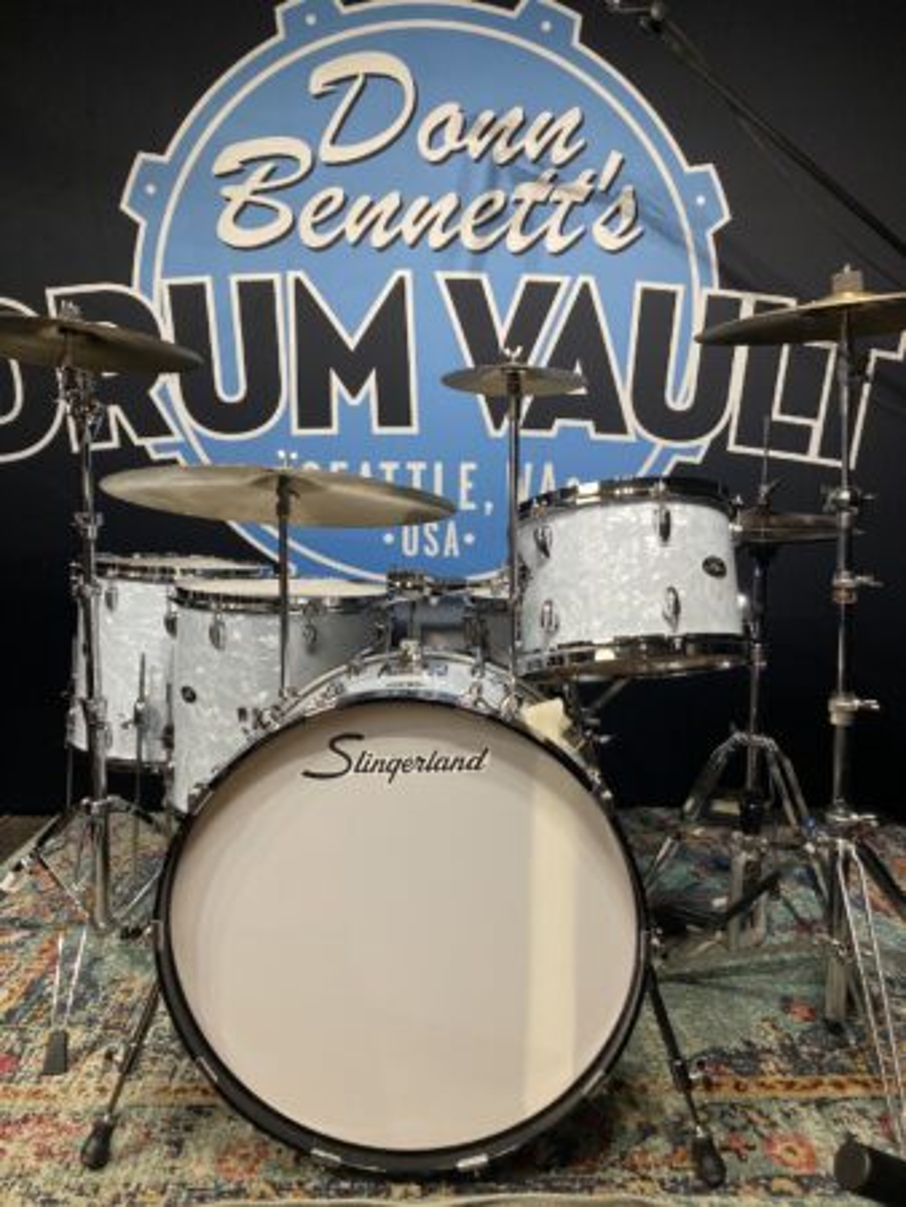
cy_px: 604
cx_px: 453
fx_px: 976
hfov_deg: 49.8
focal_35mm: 28
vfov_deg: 63.4
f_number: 1.8
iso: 100
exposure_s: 1/60
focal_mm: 3.99
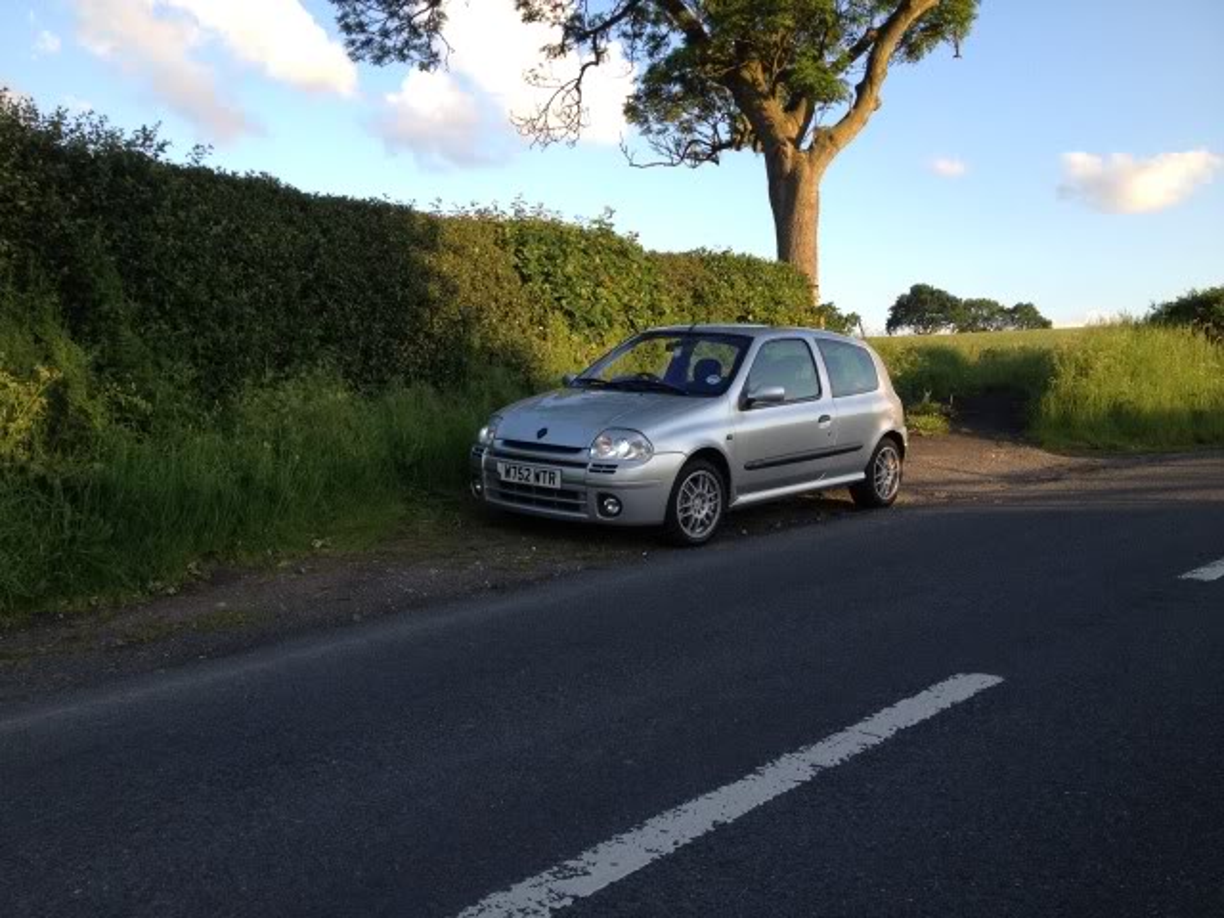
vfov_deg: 40.7
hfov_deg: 52.6
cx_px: 612
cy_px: 459
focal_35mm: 35
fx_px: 1238
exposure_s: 1/287
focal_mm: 4.3
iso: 64
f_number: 2.4
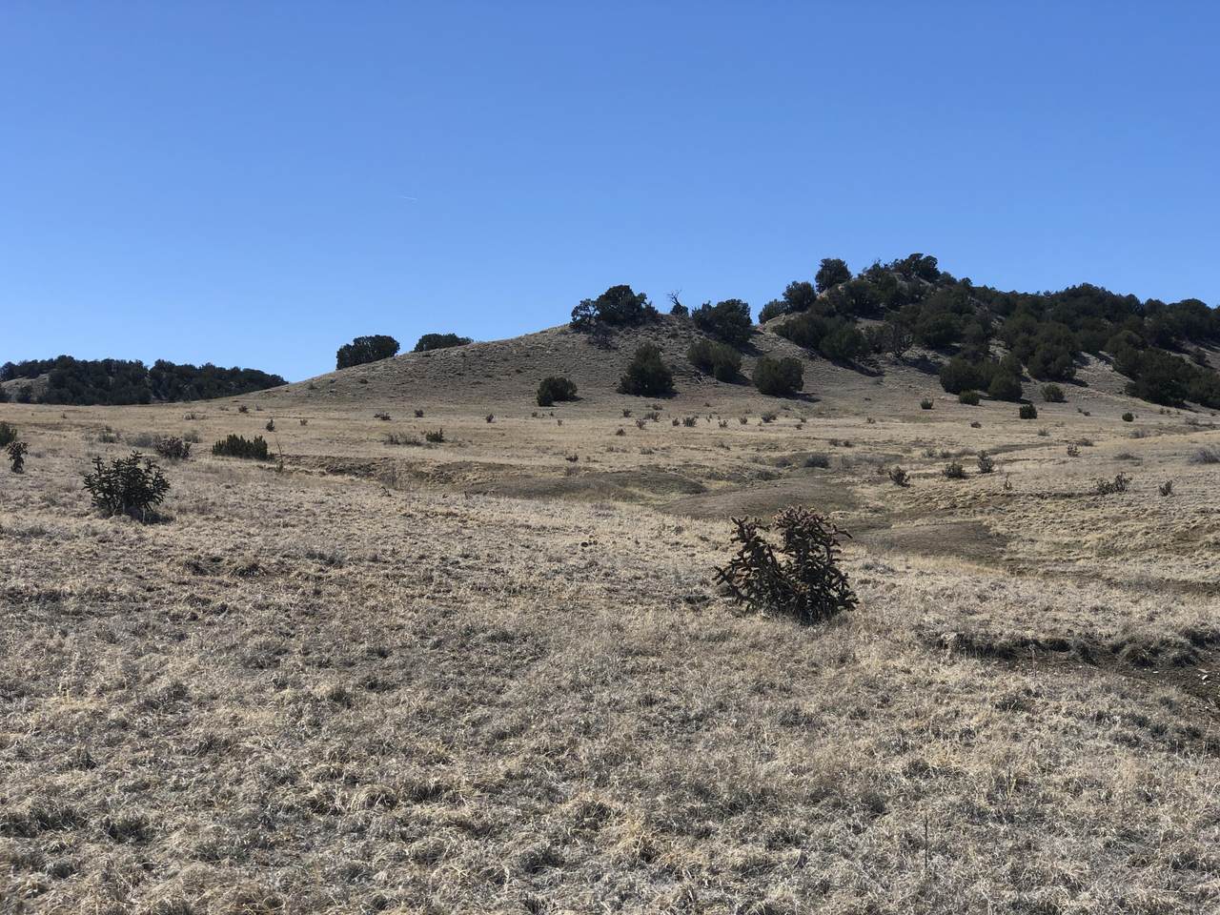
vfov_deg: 25.7
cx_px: 610
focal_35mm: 57
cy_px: 458
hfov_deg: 33.8
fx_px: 2009
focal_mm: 6.6
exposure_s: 1/1000
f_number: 2.8
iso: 20
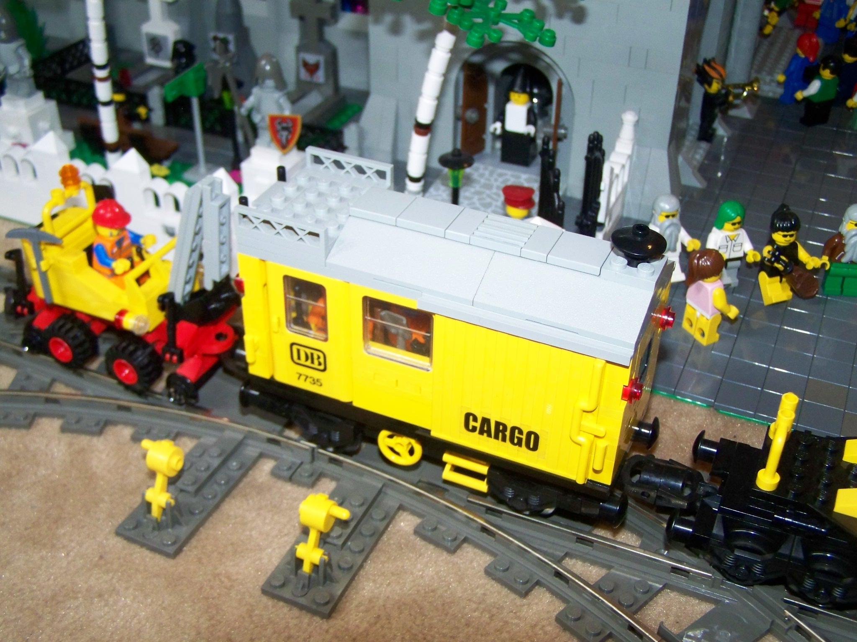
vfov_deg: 33.6
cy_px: 321
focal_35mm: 43
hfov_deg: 43.9
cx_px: 428
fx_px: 1065
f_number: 2.8
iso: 200
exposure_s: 1/30
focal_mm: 7.2
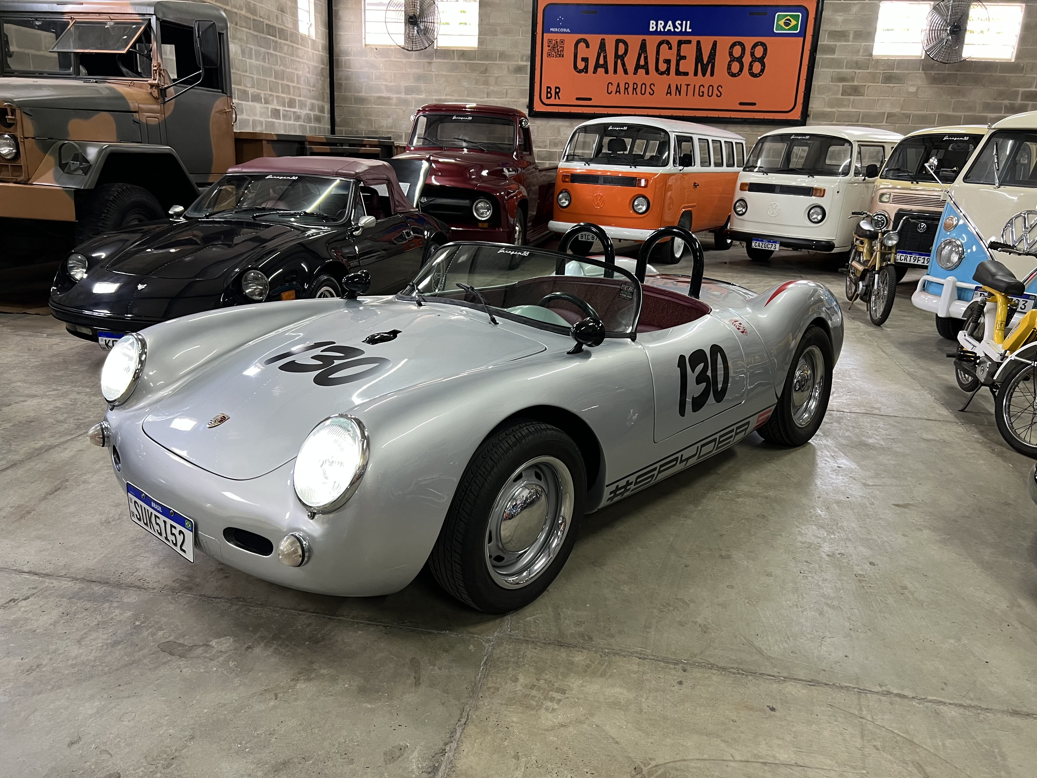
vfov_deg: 53.1
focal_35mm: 26
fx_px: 779
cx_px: 518
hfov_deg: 67.3
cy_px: 389
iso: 160
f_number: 1.5
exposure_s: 1/60
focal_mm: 5.7
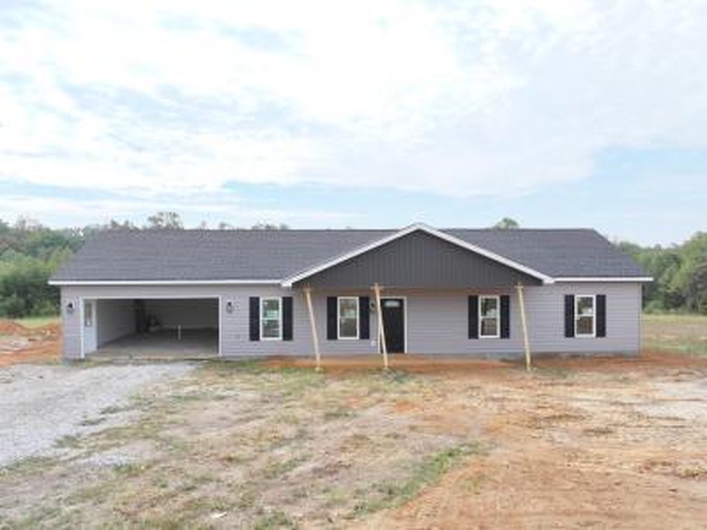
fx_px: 490
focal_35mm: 24
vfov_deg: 56.8
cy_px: 265
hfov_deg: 71.6
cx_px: 354
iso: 400
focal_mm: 12.29
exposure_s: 1/100
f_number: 2.8
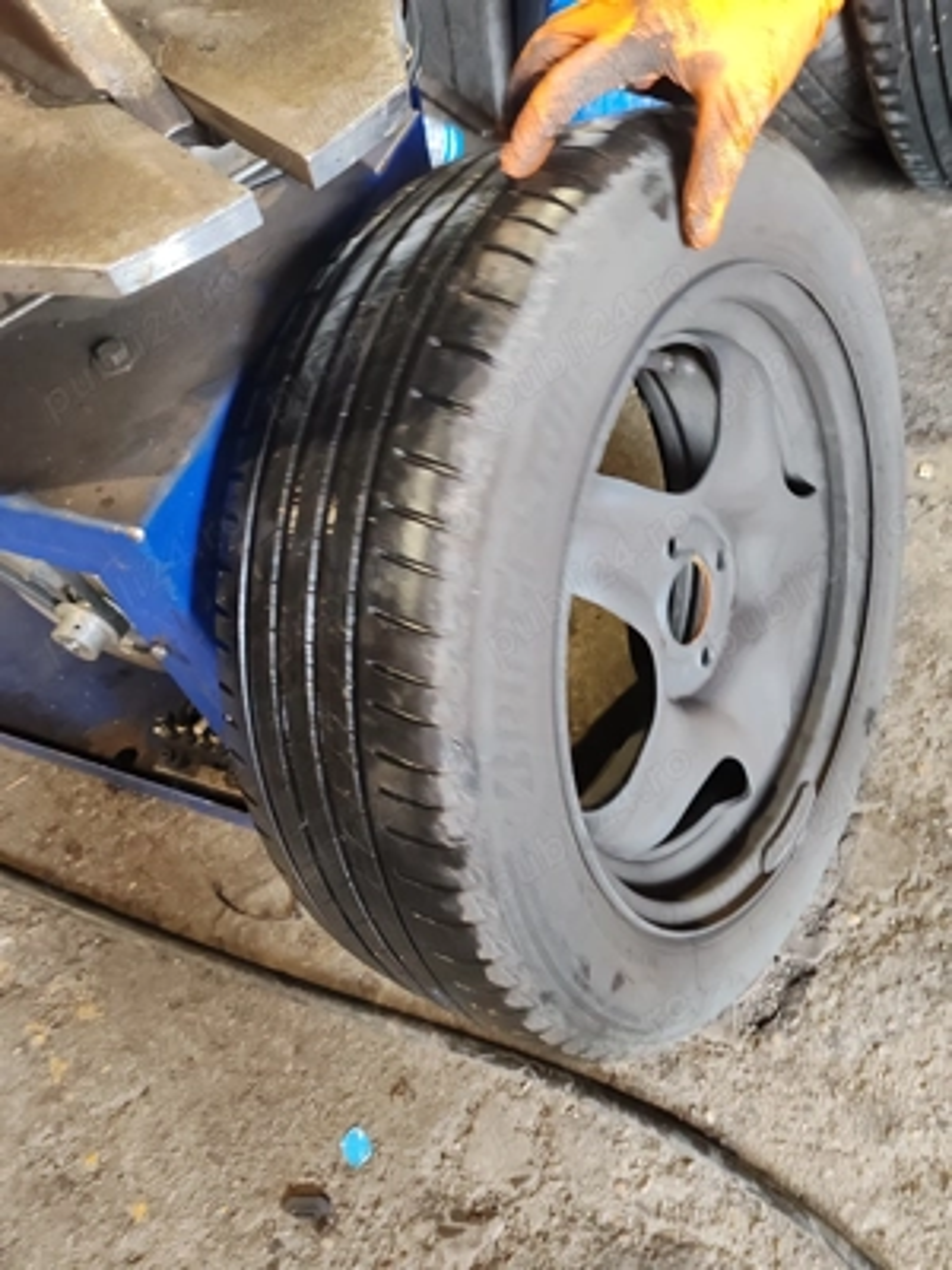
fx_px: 990
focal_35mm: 27
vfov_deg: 65.3
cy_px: 635
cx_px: 476
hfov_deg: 51.4
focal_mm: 6.12
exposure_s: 1/50
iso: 2500
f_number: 1.9
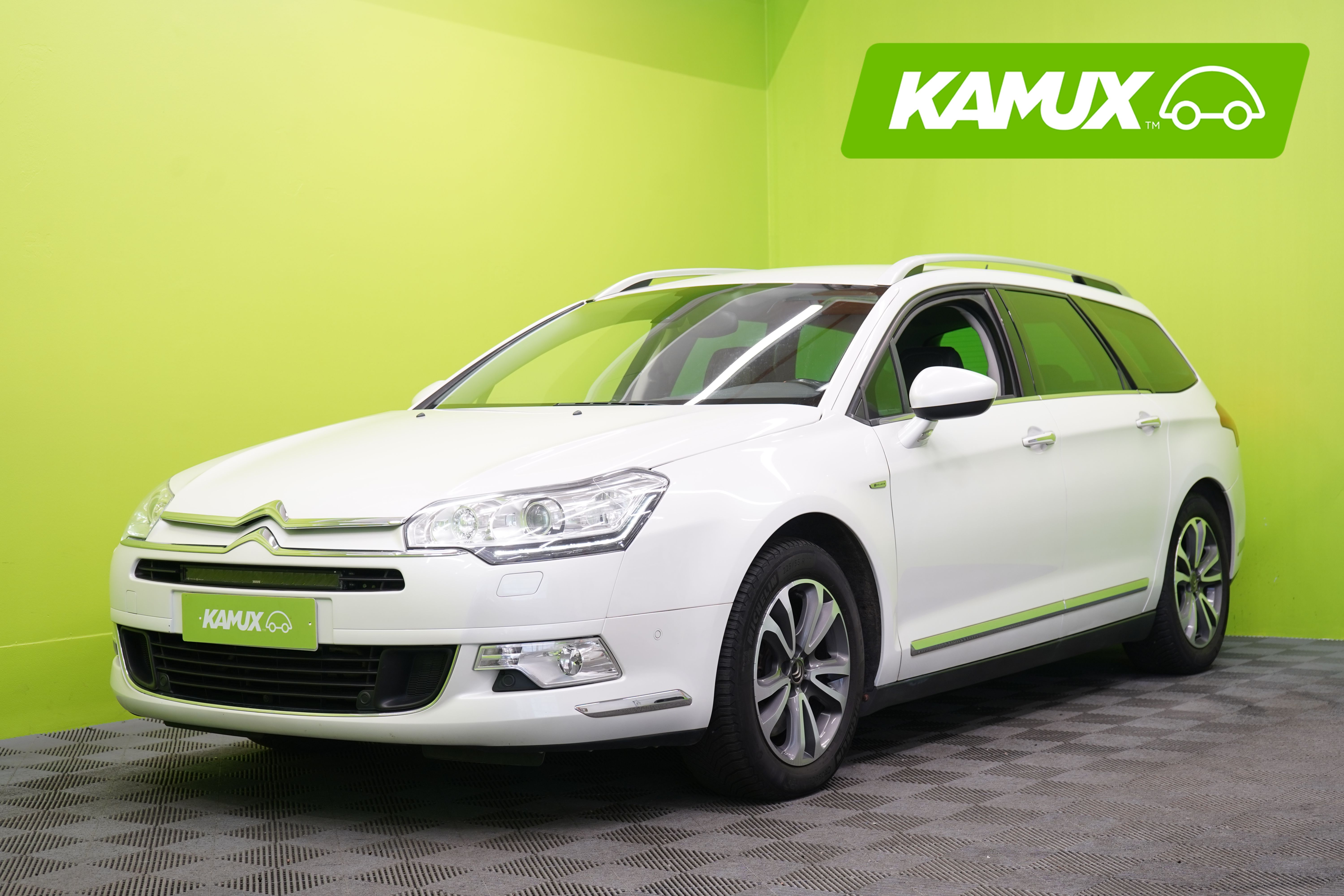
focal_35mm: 55
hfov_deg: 36.2
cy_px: 448
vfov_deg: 24.6
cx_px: 672
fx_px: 2053
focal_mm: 55
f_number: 5
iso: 400
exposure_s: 1/30
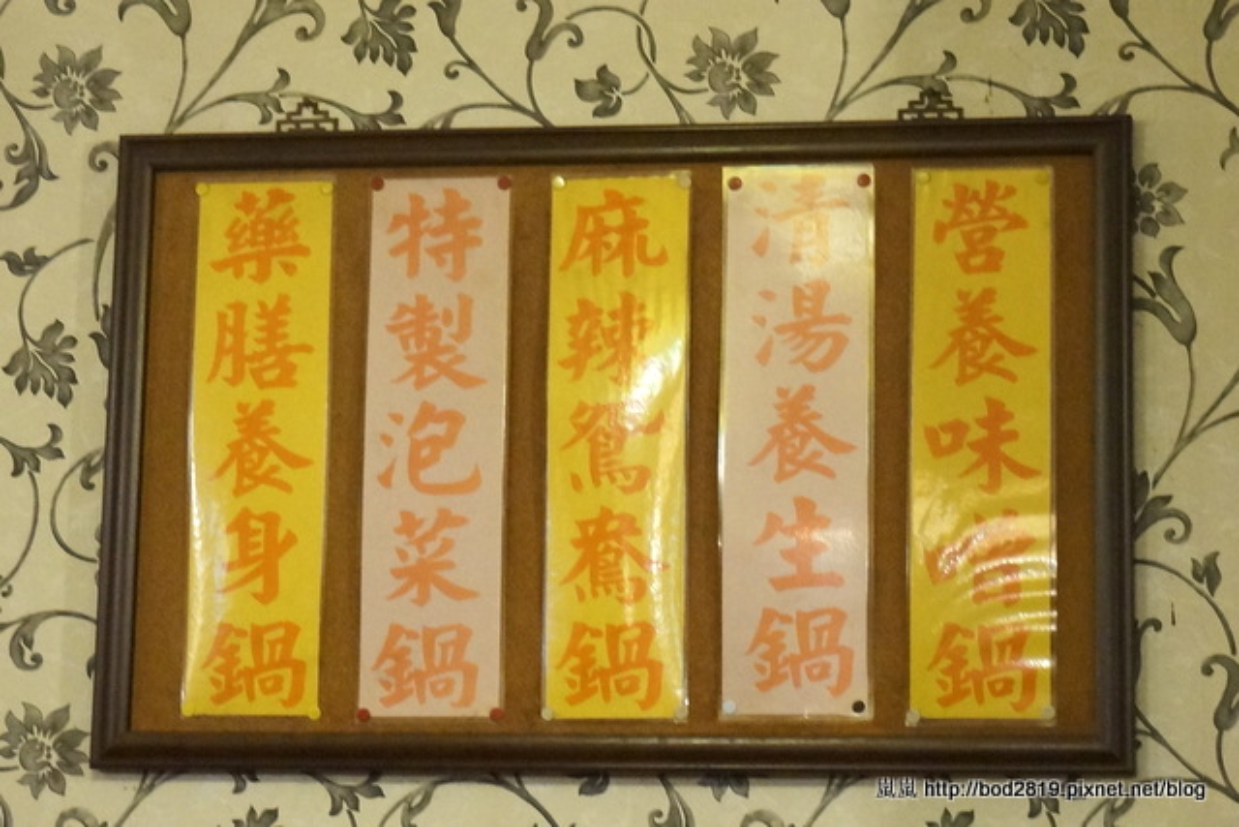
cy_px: 414
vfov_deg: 21.1
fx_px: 2220
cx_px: 620
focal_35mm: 64
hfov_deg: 31.2
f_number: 5.6
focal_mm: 43
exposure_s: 1/50
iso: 3200
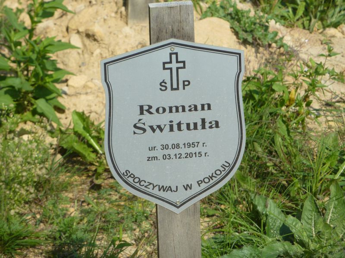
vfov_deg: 7.6
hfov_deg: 10.1
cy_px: 129
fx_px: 1953
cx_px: 172
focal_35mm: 196
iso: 100
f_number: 5
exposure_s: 1/640
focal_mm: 32.1
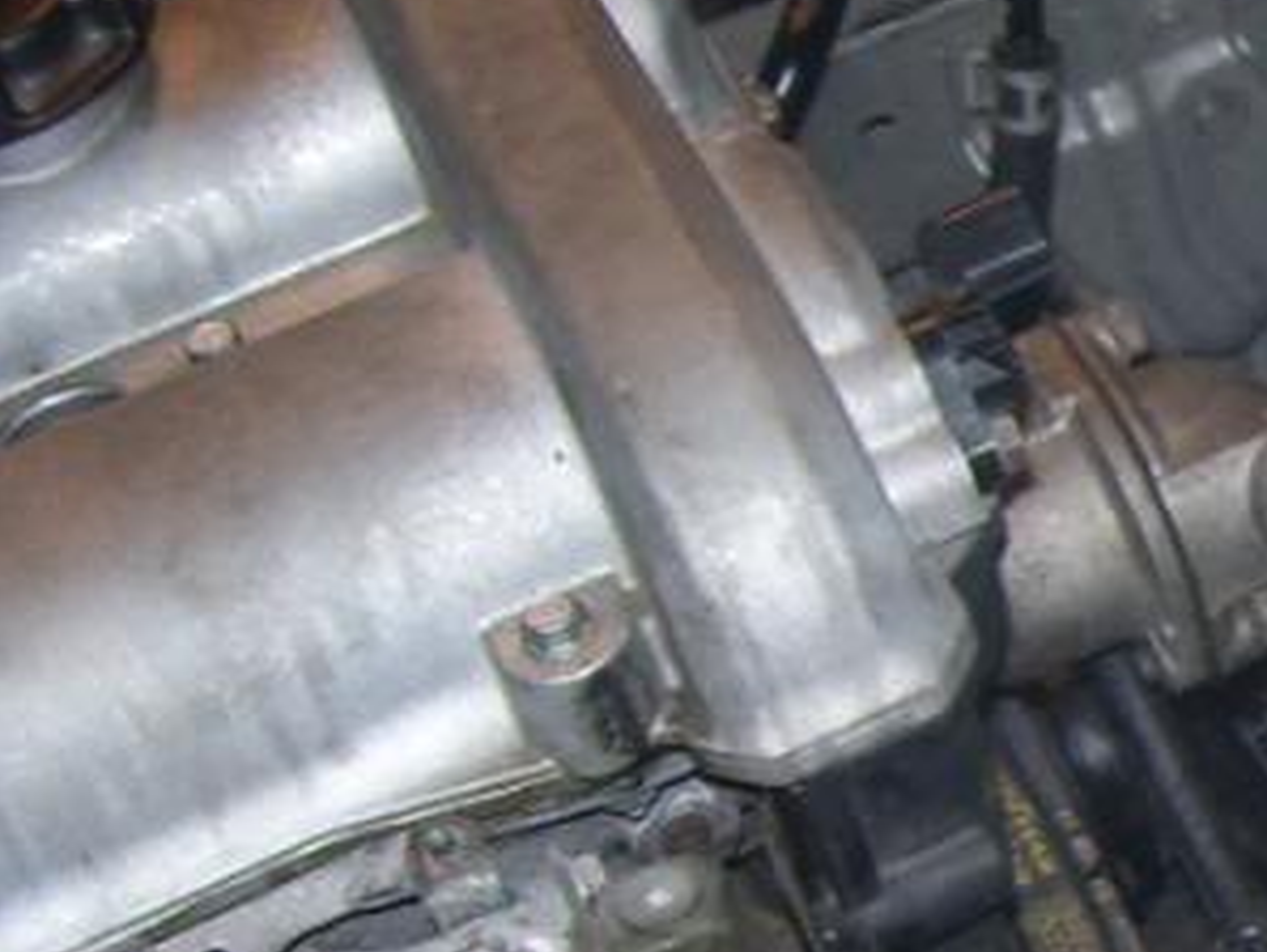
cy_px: 727
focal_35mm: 122
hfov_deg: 14.5
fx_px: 4469
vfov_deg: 12.1
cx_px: 2139
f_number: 2.7
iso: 80
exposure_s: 1/60
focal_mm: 6
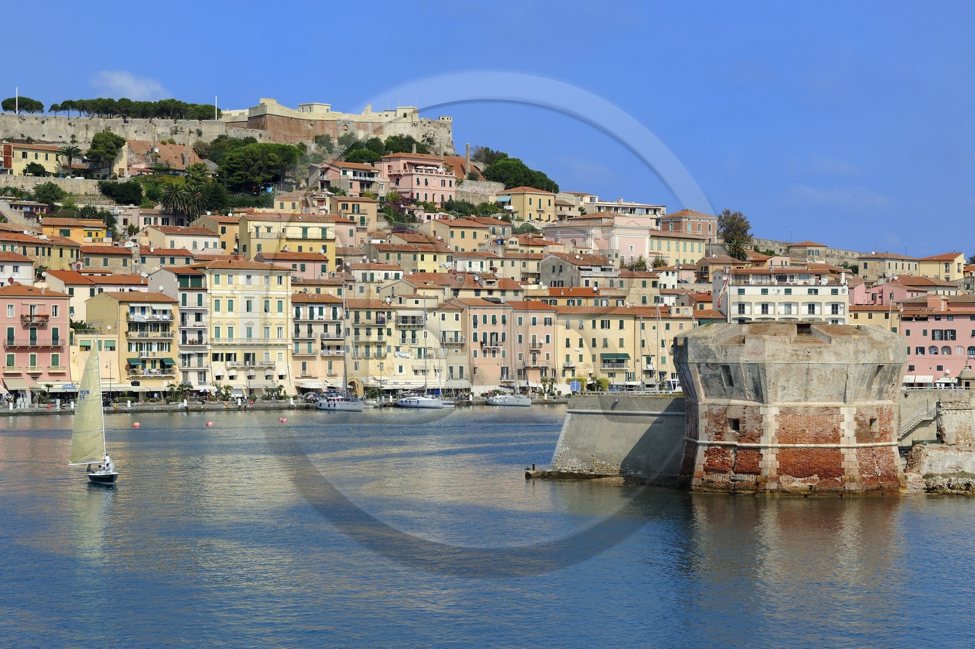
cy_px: 324
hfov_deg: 22.2
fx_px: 2490
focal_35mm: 92
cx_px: 488
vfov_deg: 14.8
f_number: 13
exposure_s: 1/320
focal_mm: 92
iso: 200
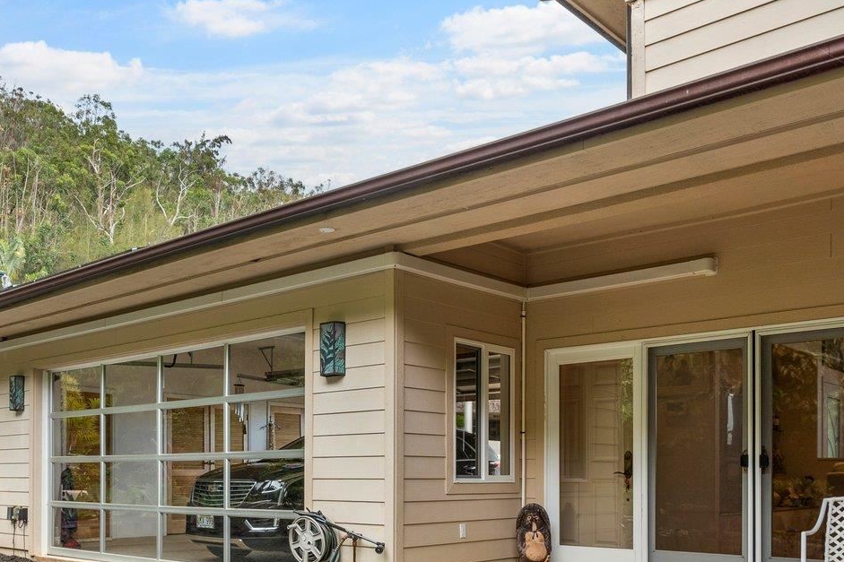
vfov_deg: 34.6
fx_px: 867
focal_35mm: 37
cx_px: 357
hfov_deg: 51.7
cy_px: 467
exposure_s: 1/20
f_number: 8
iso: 100
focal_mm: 17
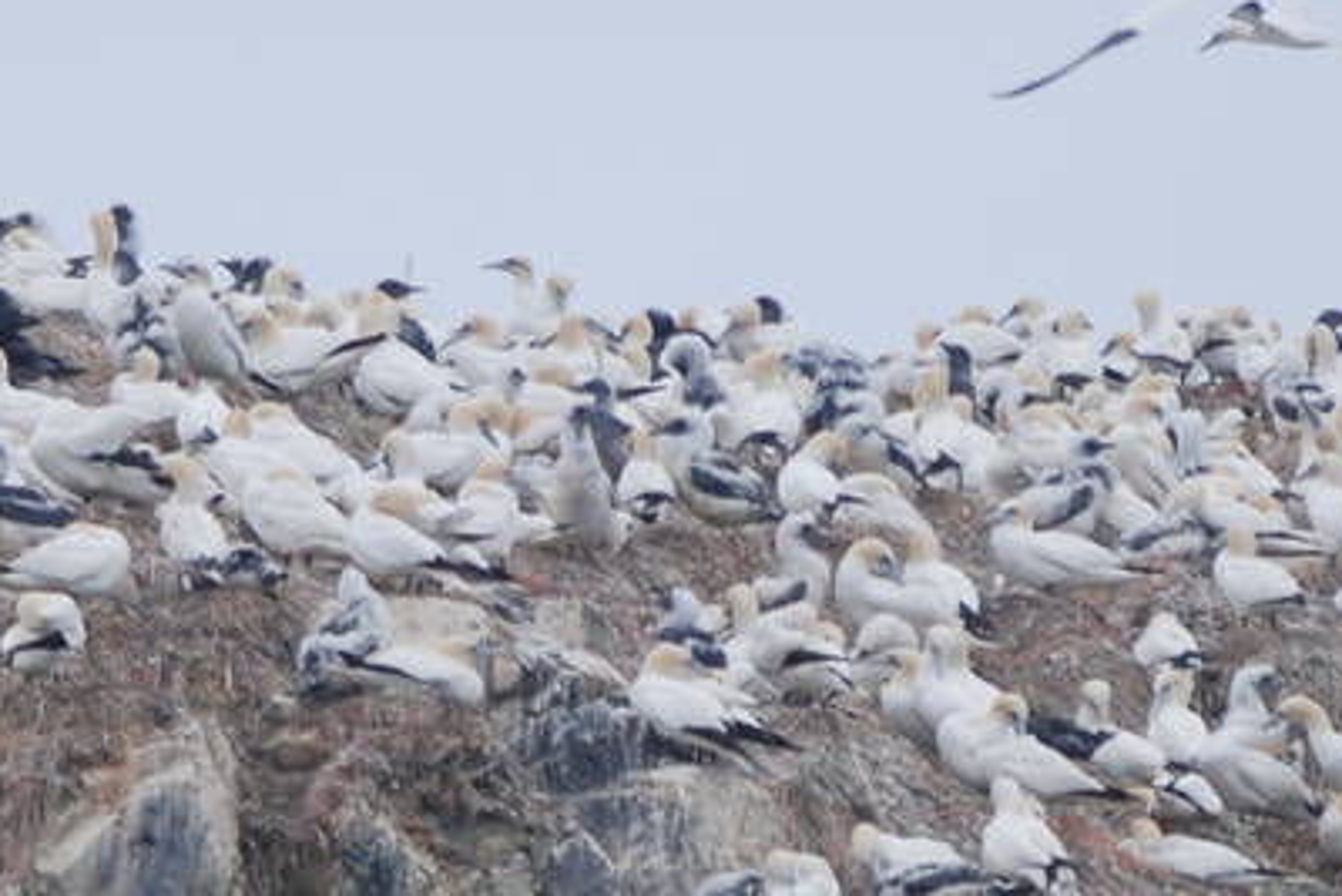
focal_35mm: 901
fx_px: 33598
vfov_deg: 1.5
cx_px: 208
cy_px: 1351
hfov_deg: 2.3
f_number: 4.5
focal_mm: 150
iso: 200
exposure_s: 1/1000
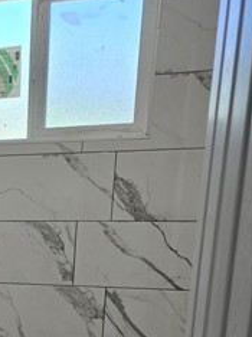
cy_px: 361
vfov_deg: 28.3
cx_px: -85
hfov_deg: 20.9
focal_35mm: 63
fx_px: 613
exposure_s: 1/180
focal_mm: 6.3
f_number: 1.7
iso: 40
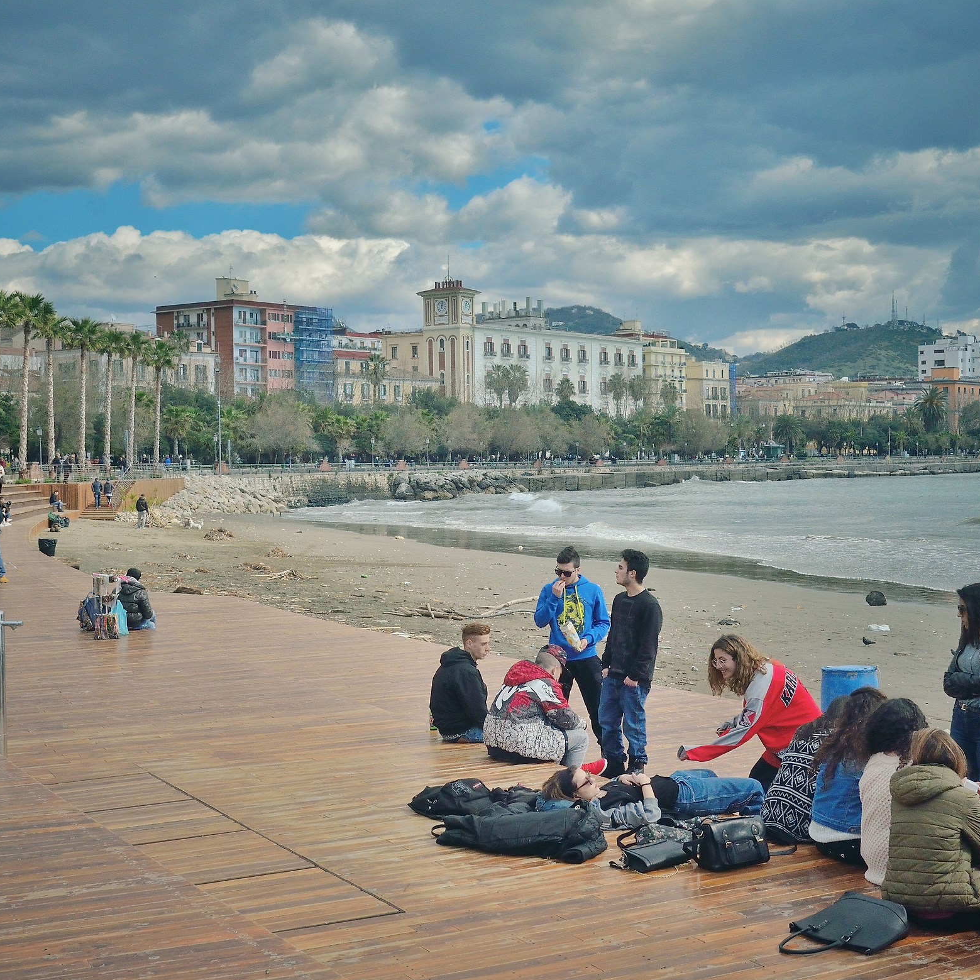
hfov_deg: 36.1
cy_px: 488
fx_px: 1505
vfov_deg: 36.1
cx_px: 495
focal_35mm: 47
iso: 800
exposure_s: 1/3200
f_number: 8
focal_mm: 24
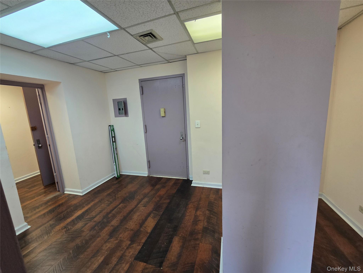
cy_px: 136
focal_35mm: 13
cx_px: 182
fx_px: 136
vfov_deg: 89.9
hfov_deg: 106.2
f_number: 2.2
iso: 80
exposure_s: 1/60
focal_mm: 2.2
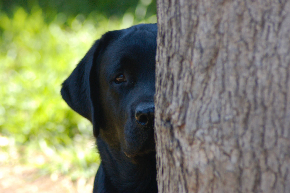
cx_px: 145
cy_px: 96
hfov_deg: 5.5
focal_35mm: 375
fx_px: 3018
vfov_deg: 3.7
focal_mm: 250
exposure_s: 1/320
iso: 800
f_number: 5.6
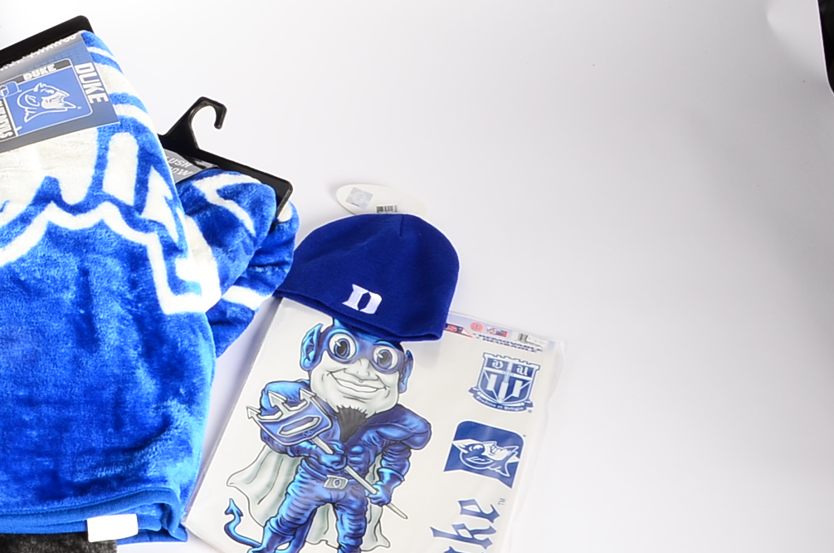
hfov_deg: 23.9
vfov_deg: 17.6
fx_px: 1786
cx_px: -165
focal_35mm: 77
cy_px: 281
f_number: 20
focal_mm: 21
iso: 200
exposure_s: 1/200
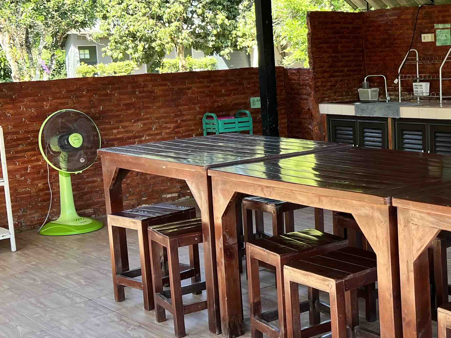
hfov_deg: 31.2
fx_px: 743
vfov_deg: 25.5
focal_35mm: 57
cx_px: 454
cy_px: 116
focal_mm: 5.7
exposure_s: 1/254
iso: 40
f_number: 1.5
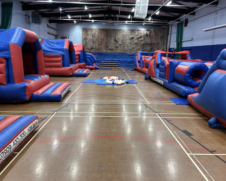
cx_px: 115
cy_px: 88
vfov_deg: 51.5
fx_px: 187
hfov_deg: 62.2
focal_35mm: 28
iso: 125
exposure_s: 1/121
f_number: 1.5
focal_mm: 5.7
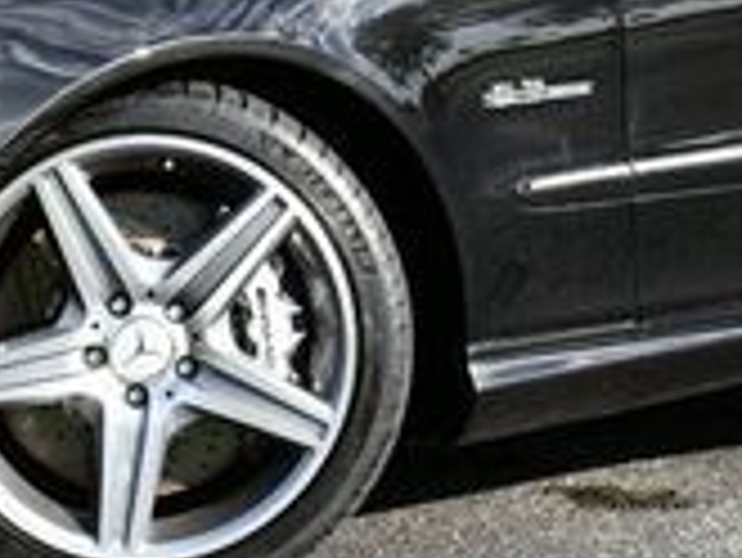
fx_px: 3368
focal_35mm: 157
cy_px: -212
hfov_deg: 12.5
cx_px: 531
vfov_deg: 9.3
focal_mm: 21
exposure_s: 1/250
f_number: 8
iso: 180
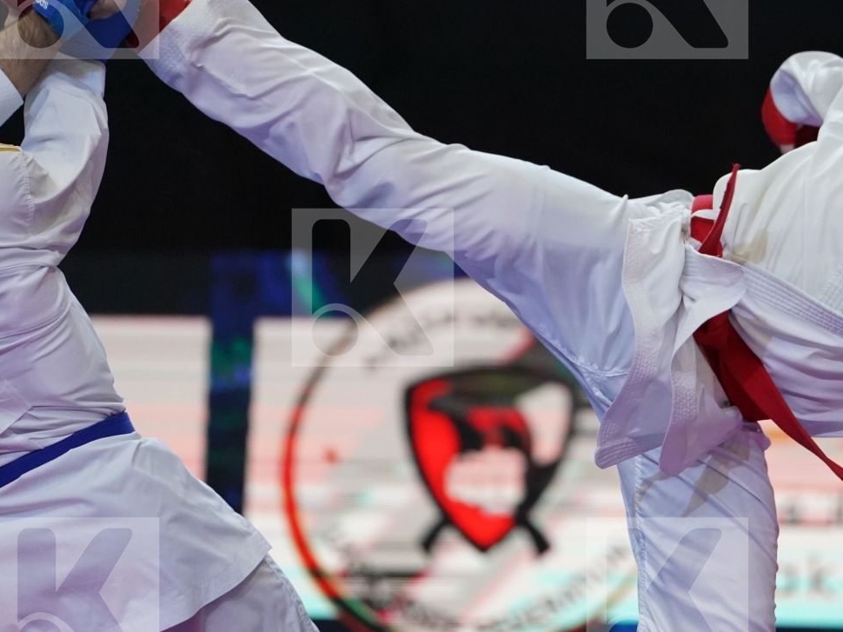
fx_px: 8692
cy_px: 288
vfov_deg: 4.2
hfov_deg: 5.5
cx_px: 667
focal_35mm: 357
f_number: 2.8
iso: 4000
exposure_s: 1/1000
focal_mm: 200
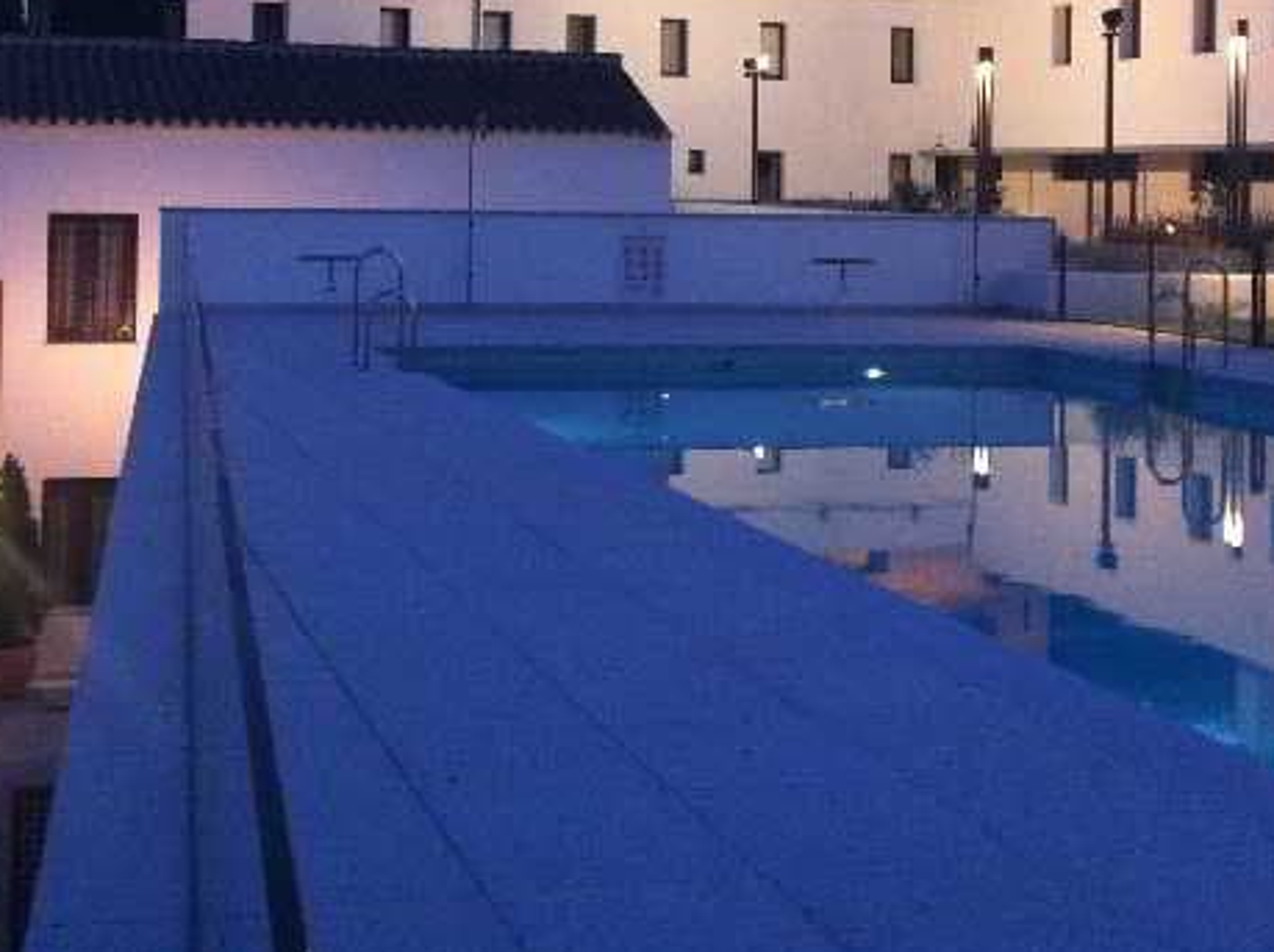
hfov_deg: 31.6
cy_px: 133
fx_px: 2242
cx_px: 469
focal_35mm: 61
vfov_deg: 23.5
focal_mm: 3.85
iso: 160
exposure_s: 1/15
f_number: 2.8
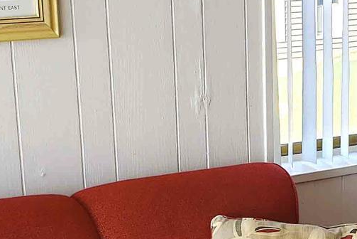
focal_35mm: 110
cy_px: 221
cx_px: 290
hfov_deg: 18.4
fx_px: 1091
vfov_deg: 12.4
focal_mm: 4.3
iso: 50
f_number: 2.4
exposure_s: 1/110
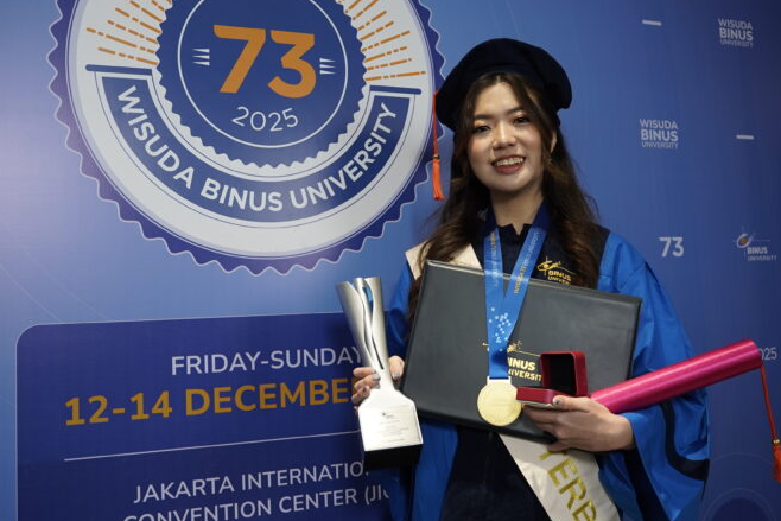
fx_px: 759
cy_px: 223
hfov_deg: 54.4
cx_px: 381
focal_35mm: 35
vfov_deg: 37.8
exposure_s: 1/100
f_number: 2.8
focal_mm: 20
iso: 320
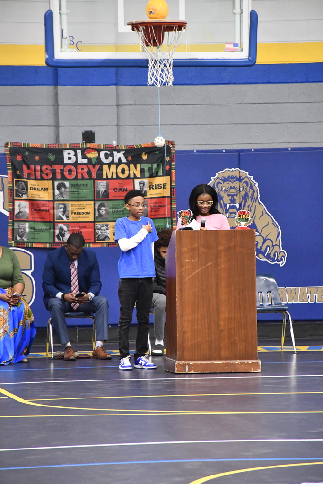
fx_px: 2825
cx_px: 162
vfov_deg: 9.8
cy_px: 242
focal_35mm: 210
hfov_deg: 6.5
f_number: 5.6
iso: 7200
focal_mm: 140
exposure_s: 1/125
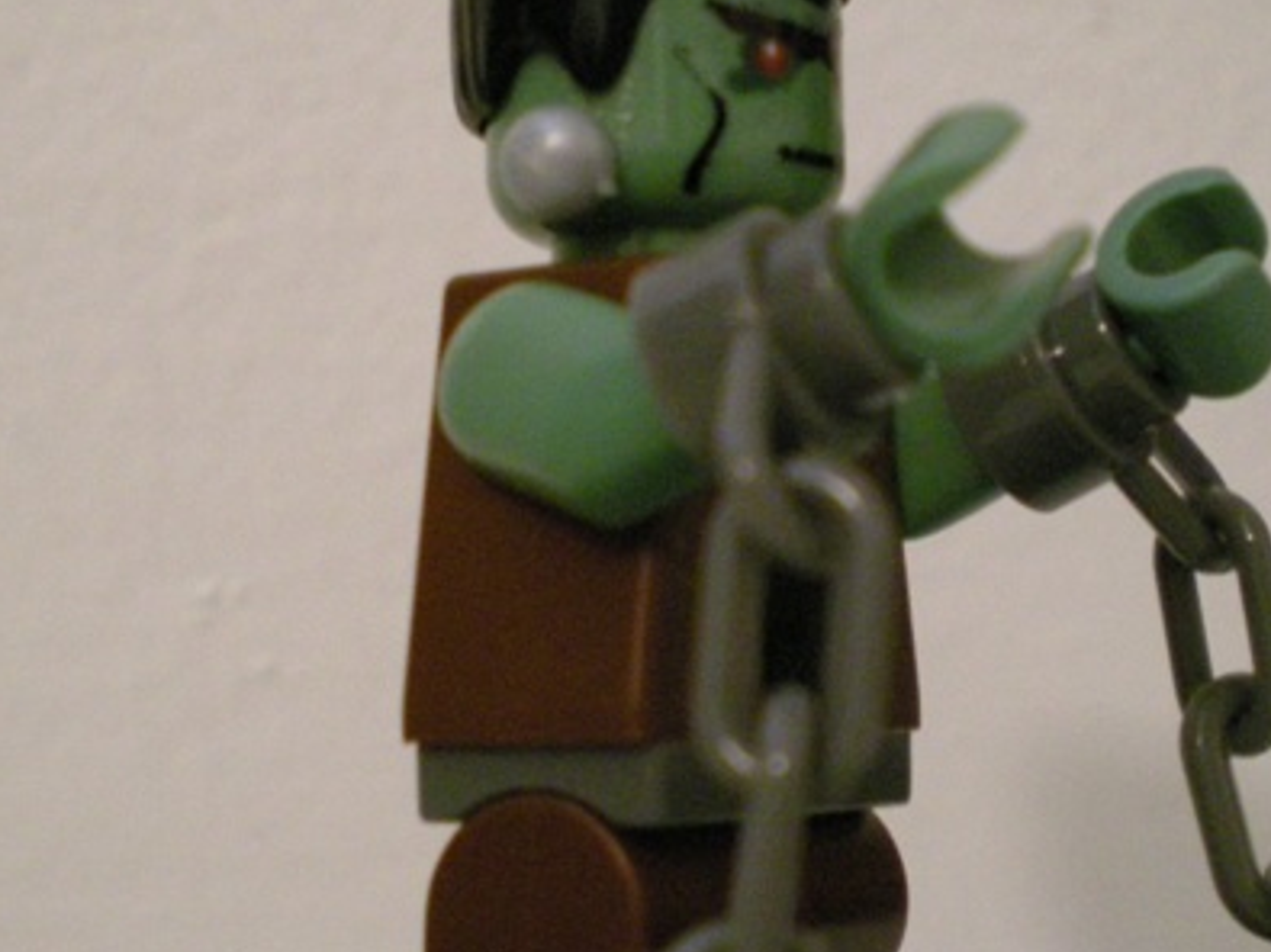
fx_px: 2826
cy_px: 495
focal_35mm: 77
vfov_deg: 19.1
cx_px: 582
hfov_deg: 25.3
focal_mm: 6.3
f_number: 3.1
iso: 428
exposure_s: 1/8
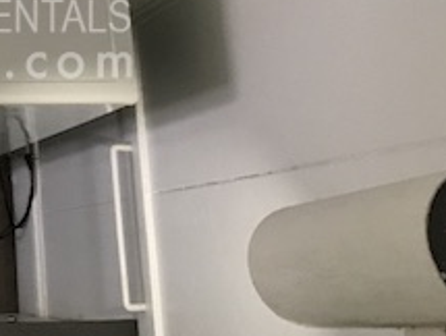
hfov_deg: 16.7
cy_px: 27
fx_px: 1342
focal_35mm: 104
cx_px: -270
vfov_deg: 14.1
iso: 64
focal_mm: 3.99
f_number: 1.8
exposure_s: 1/15
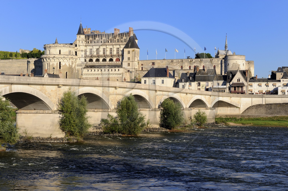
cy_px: 96
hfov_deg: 28.9
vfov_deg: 19.4
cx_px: 144
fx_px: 560
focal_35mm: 70
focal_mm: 70
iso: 200
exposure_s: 1/160
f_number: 16
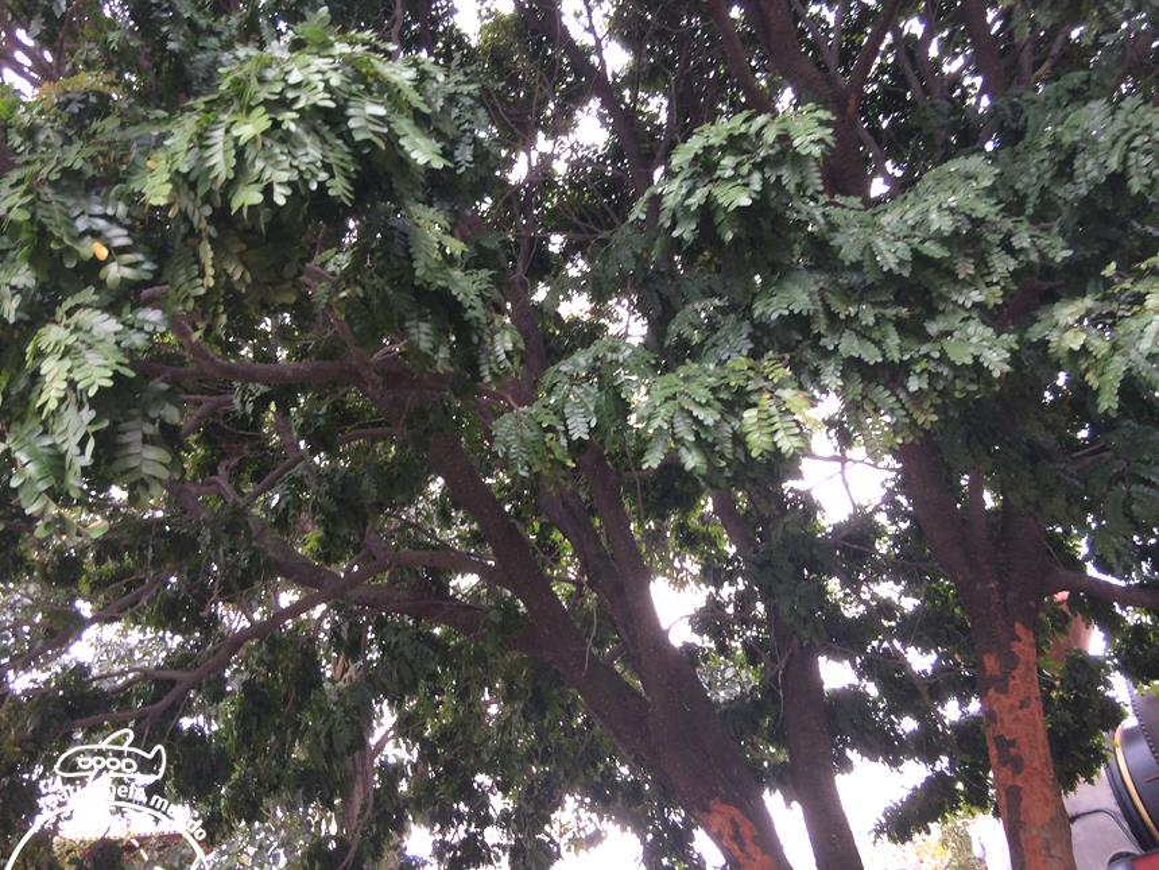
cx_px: 580
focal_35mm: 29
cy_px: 435
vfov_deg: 48.2
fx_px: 971
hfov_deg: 61.7
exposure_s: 1/120
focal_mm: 4.15
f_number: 2.2
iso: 64
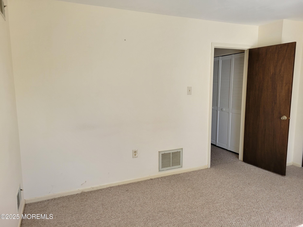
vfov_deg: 53.1
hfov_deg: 67.3
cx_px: 152
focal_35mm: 26
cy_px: 114
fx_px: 228
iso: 50
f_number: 1.8
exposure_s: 1/120
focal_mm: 5.4
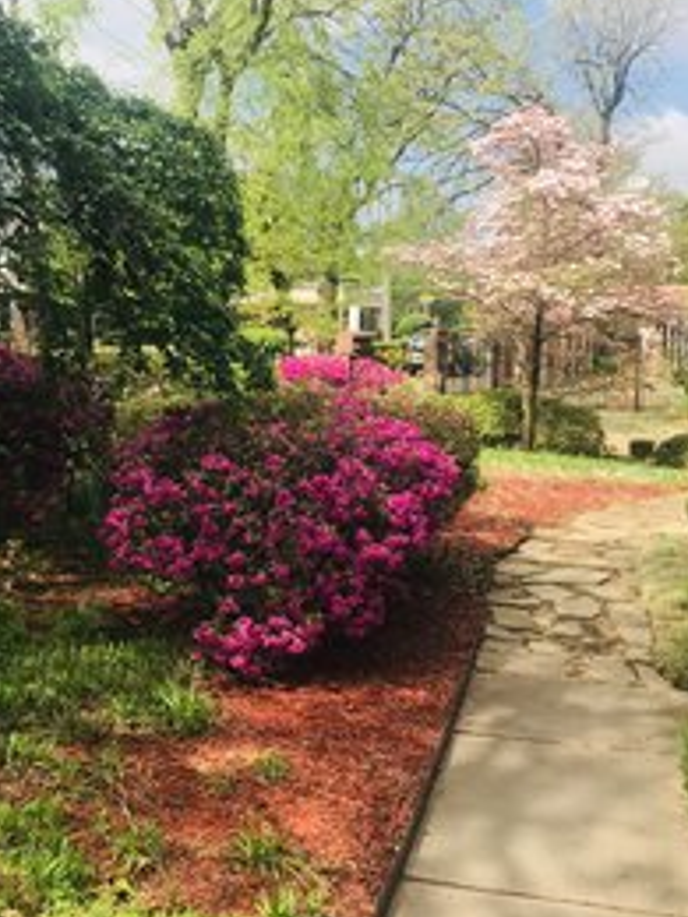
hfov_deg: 33.2
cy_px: 483
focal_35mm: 43
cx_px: 215
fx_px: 1140
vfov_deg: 43.8
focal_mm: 3.99
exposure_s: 1/1330
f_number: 1.8
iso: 20
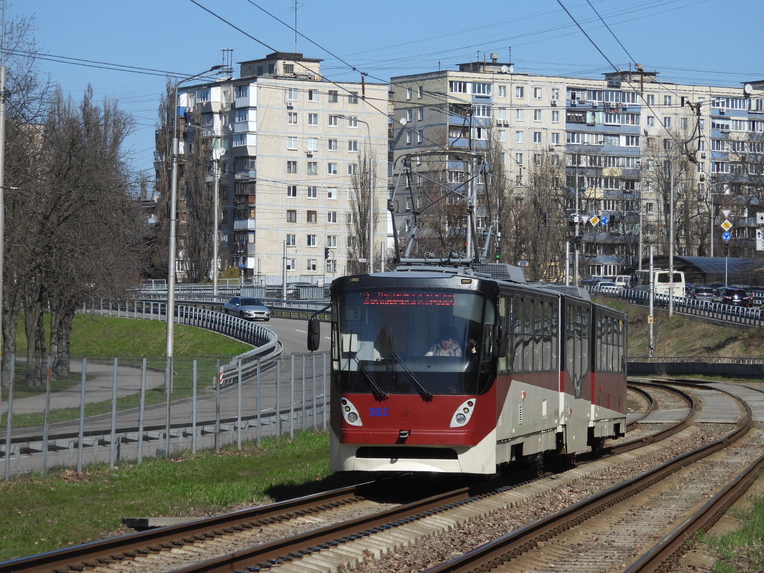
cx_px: 382
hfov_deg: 13.2
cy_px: 286
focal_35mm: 150
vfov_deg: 9.9
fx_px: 3311
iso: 100
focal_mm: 26.8
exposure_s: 1/1250
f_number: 4.5
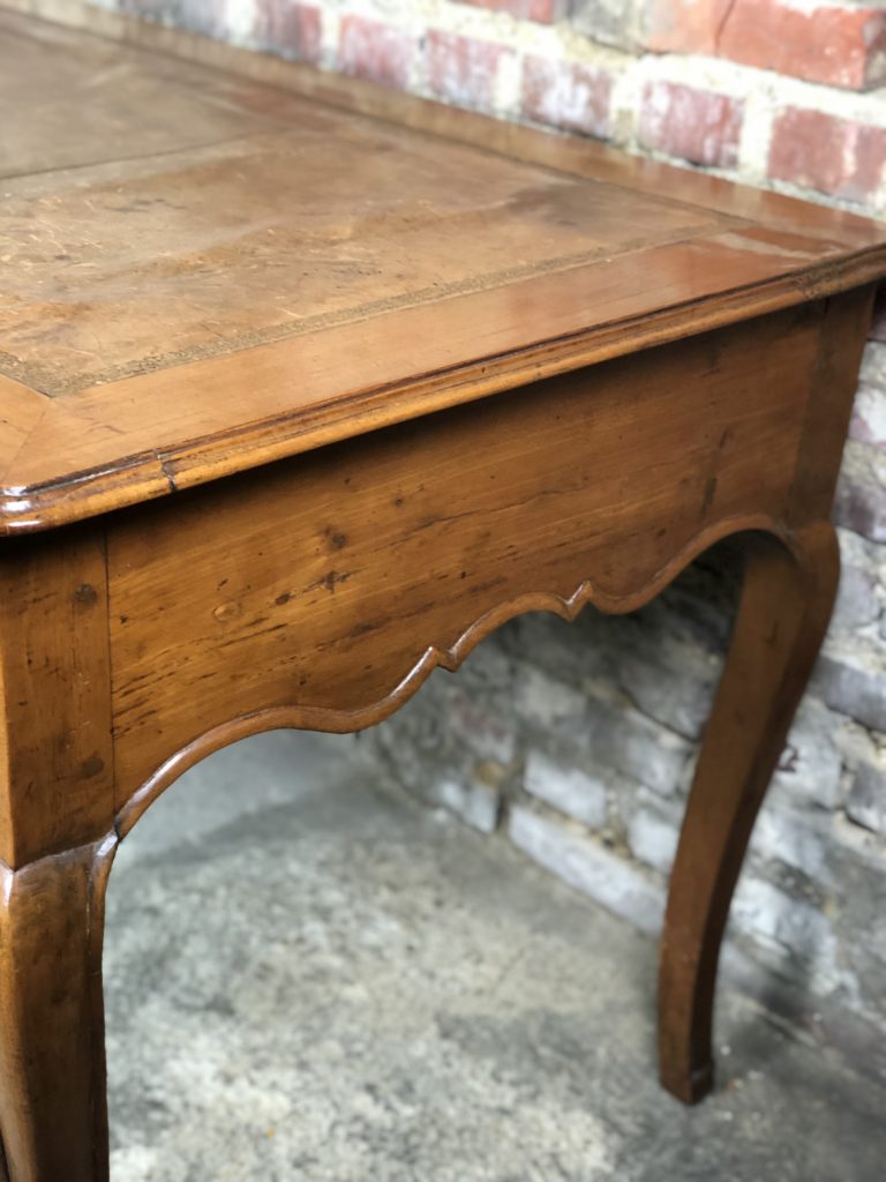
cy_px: 591
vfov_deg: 36.8
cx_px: 443
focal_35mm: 52
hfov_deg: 28.0
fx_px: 1775
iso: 160
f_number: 2.4
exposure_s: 1/20
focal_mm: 6
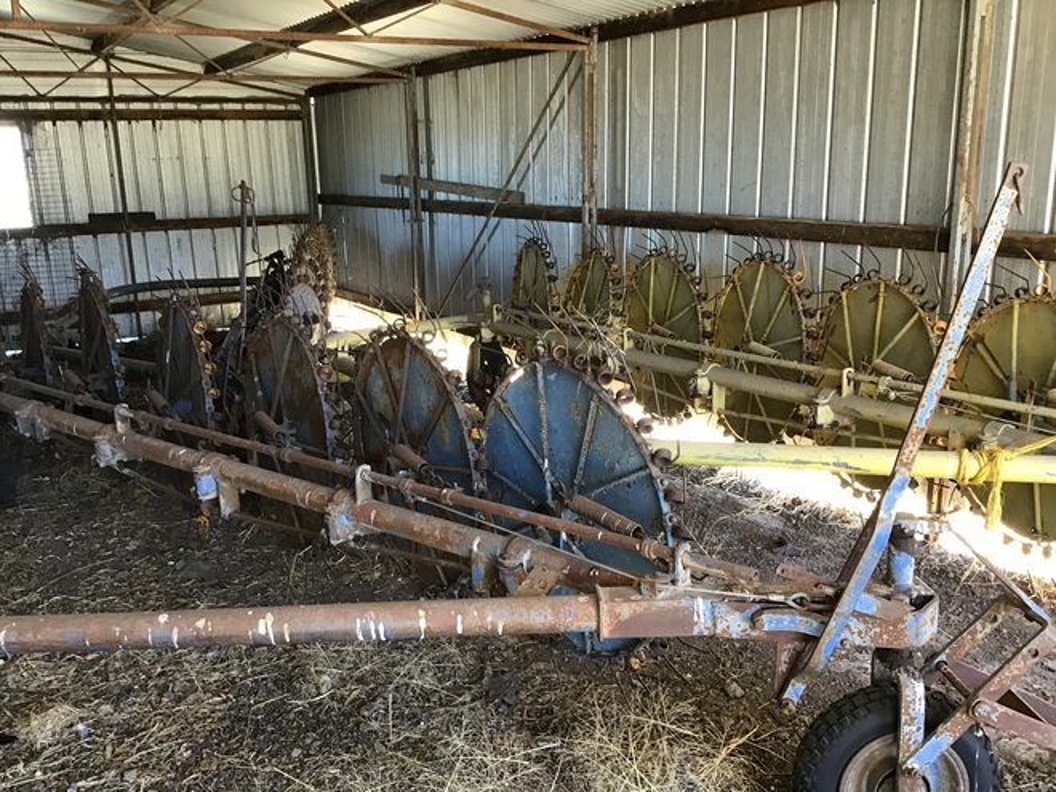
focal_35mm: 31
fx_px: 946
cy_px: 396
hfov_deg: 58.4
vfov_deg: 45.4
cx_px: 528
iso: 80
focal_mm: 3.3
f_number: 2.4
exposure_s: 1/33
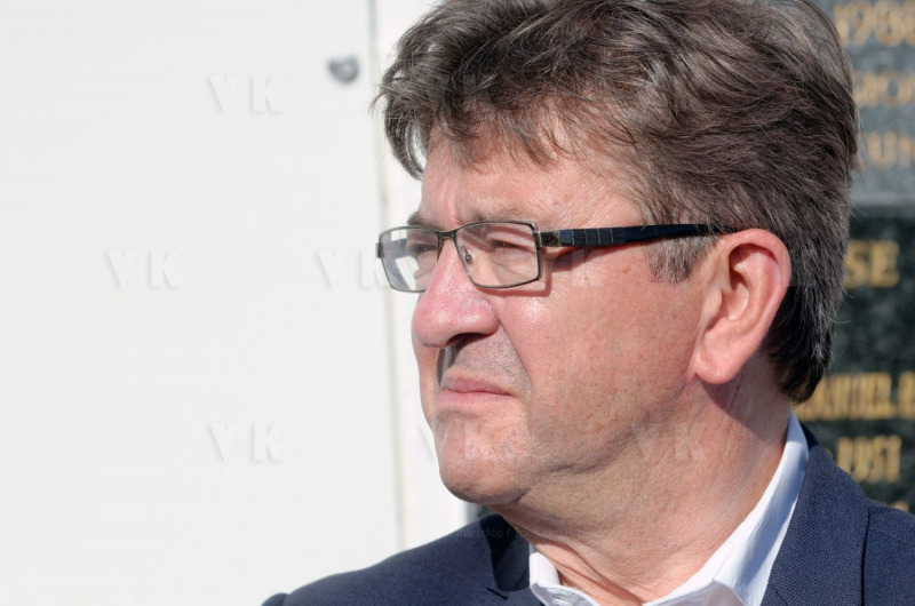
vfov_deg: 5.9
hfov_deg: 8.9
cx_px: 458
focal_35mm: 232
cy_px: 303
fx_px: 5898
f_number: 5.6
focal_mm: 155
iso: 250
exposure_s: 1/1250
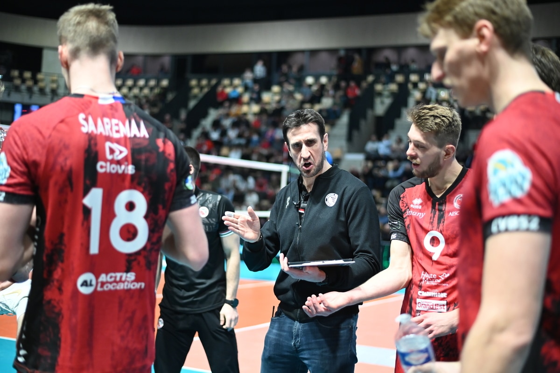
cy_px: 186
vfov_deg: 27.0
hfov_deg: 39.6
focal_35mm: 50
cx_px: 280
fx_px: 777
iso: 3200
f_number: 1.8
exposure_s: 1/1250
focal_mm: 50
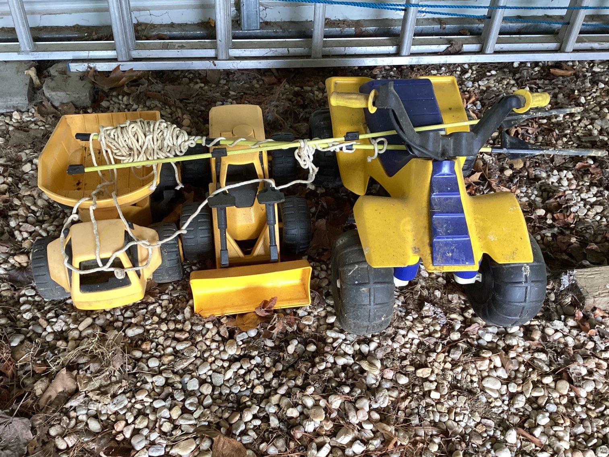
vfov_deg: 45.4
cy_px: 228
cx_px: 304
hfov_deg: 58.3
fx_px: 545
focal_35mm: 31
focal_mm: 3.3
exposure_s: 1/60
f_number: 2.4
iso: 125
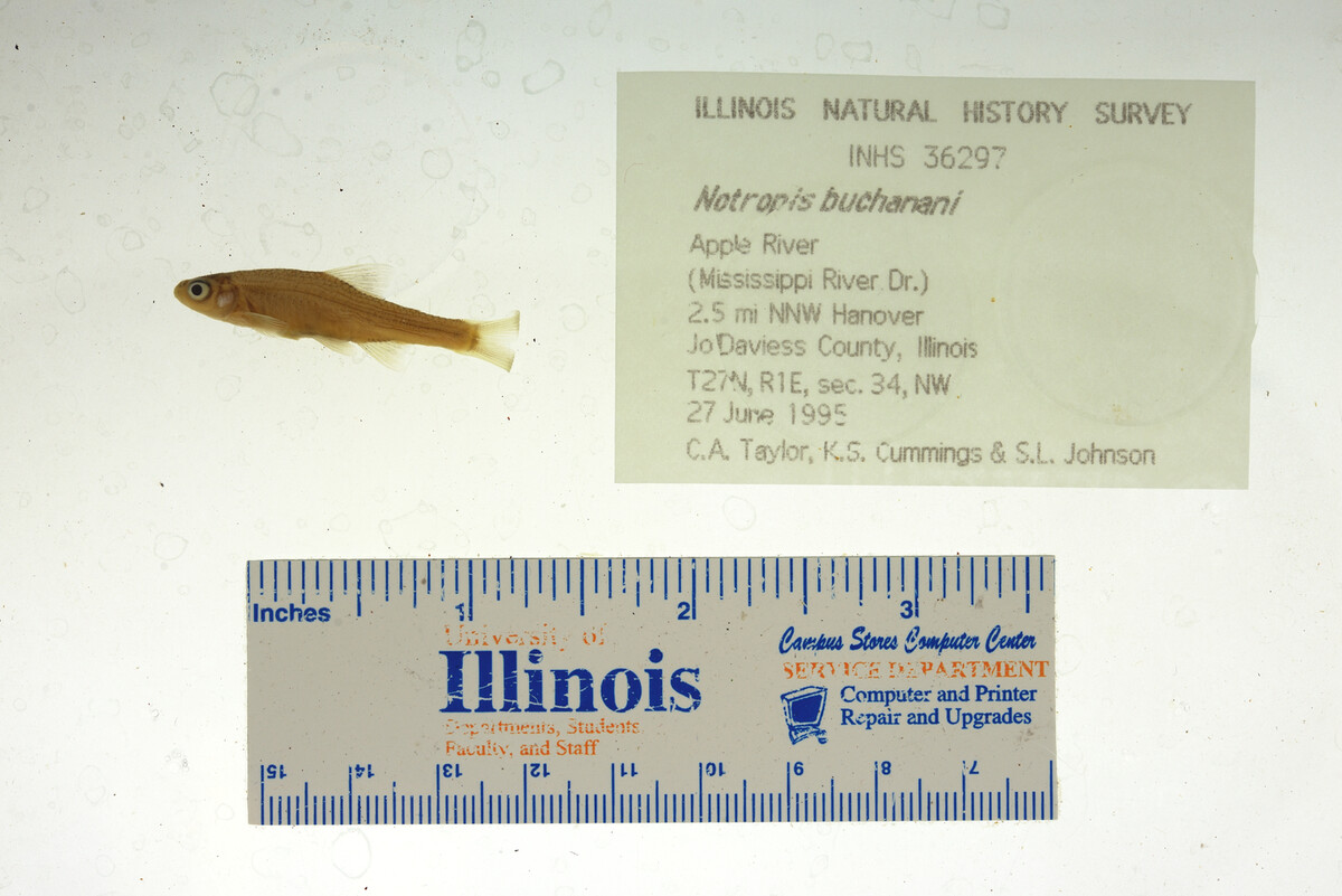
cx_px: 671
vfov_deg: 22.6
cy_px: 448
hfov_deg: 33.4
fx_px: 2237
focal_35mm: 60
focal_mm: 60
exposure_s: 1/200
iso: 100
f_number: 10
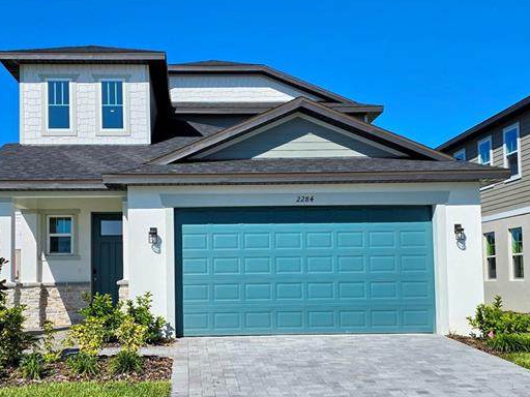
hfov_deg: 41.2
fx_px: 704
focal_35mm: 46
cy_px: 241
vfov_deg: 31.4
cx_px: 234
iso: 12
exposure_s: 1/1465
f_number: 1.7
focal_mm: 6.3
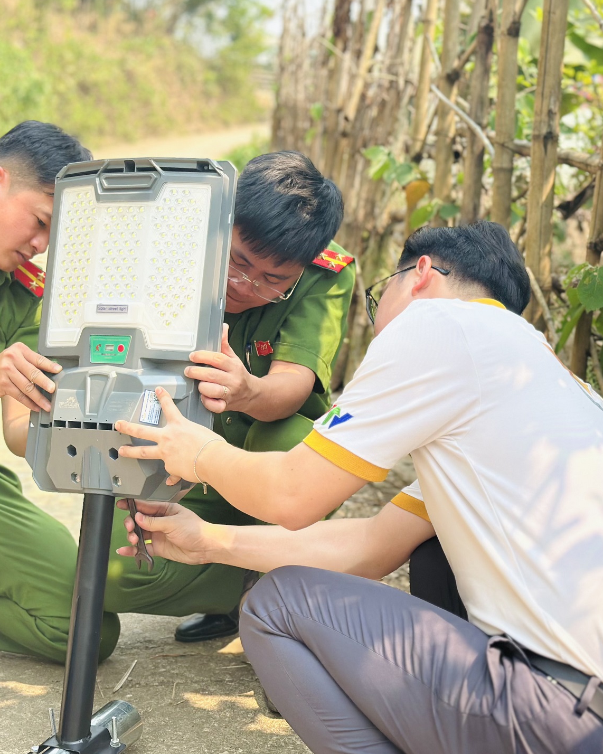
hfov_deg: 24.2
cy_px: 378
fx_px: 1406
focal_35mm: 63
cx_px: 259
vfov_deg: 30.0
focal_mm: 6.86
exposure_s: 1/1916
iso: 100
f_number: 1.78
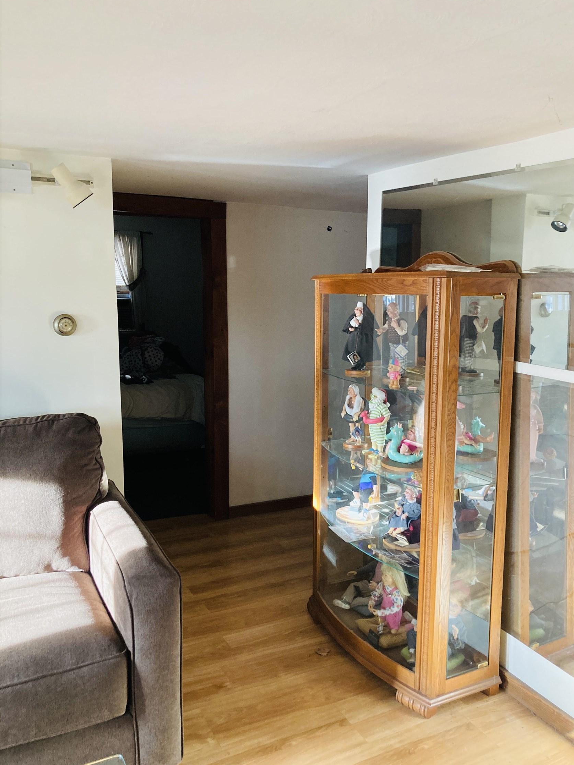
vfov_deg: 61.7
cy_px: 375
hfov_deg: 48.2
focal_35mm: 29
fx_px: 641
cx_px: 297
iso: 250
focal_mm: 3.99
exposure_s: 1/60
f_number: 1.8
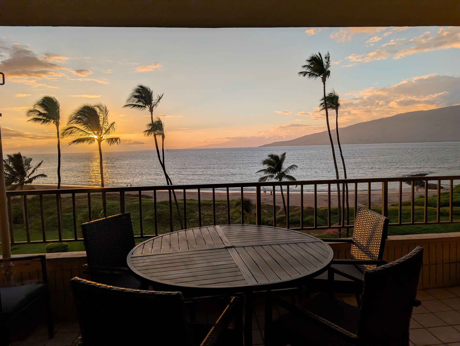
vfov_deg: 56.9
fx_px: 319
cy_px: 173
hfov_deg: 71.5
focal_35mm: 24
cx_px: 230
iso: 22
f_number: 1.68
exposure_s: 1/10638
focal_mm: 6.9
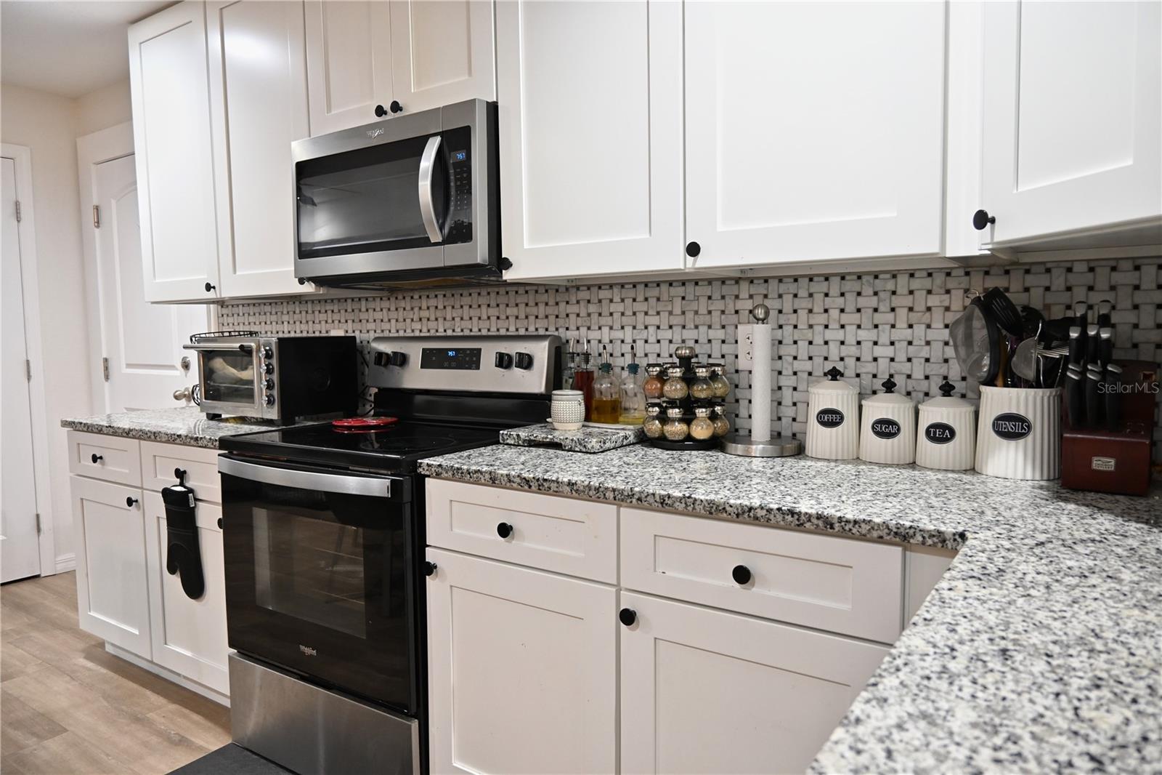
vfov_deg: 53.1
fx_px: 774
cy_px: 388
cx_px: 581
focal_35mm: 24
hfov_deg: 73.8
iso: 800
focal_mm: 16
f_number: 3.5
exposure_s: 1/25
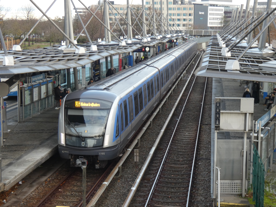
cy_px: 104
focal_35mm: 66
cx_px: 138
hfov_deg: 29.4
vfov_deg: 22.3
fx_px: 526
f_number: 4.2
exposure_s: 1/80
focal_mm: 11.9
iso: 160
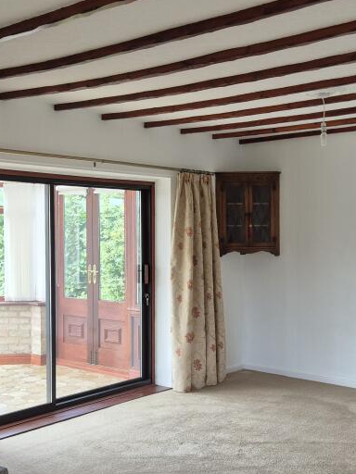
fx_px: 631
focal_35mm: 46
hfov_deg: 31.5
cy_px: 247
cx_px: 186
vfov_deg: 41.2
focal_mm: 5.4
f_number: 1.8
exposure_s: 1/180
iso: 80
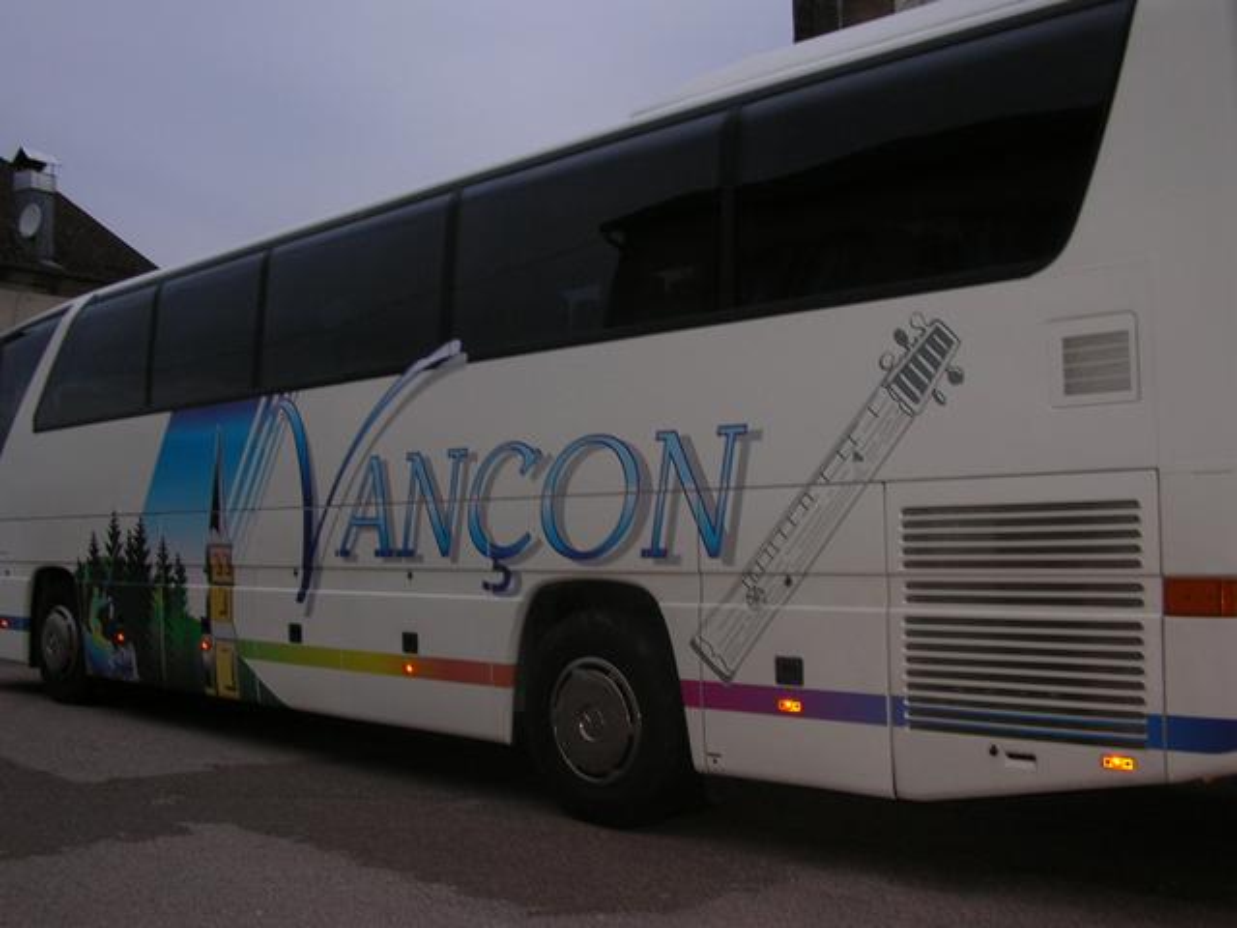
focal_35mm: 40
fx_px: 1429
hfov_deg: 46.8
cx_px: 618
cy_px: 464
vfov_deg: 36.0
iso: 63
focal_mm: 6.6
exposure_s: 1/60.1
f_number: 3
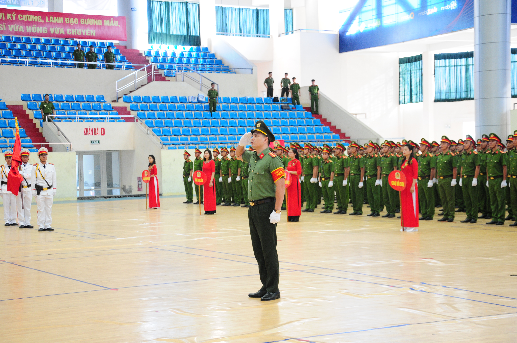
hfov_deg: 29.9
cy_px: 172
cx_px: 258
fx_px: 968
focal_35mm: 68
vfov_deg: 20.1
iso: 1000
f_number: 4.8
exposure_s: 1/40
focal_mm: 45
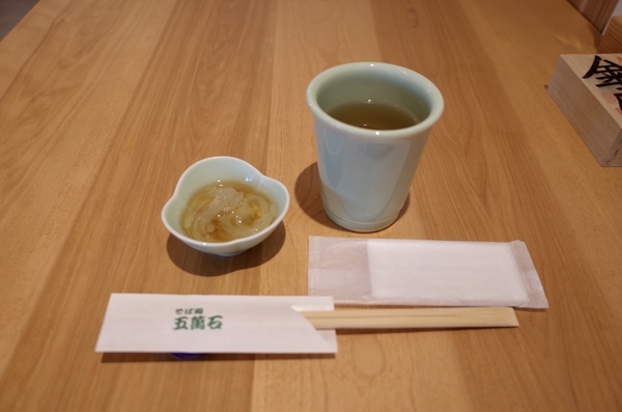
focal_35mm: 28
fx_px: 483
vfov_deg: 46.2
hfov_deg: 65.6
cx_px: 311
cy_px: 206
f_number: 2.8
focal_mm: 18.3
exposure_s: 1/40
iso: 100
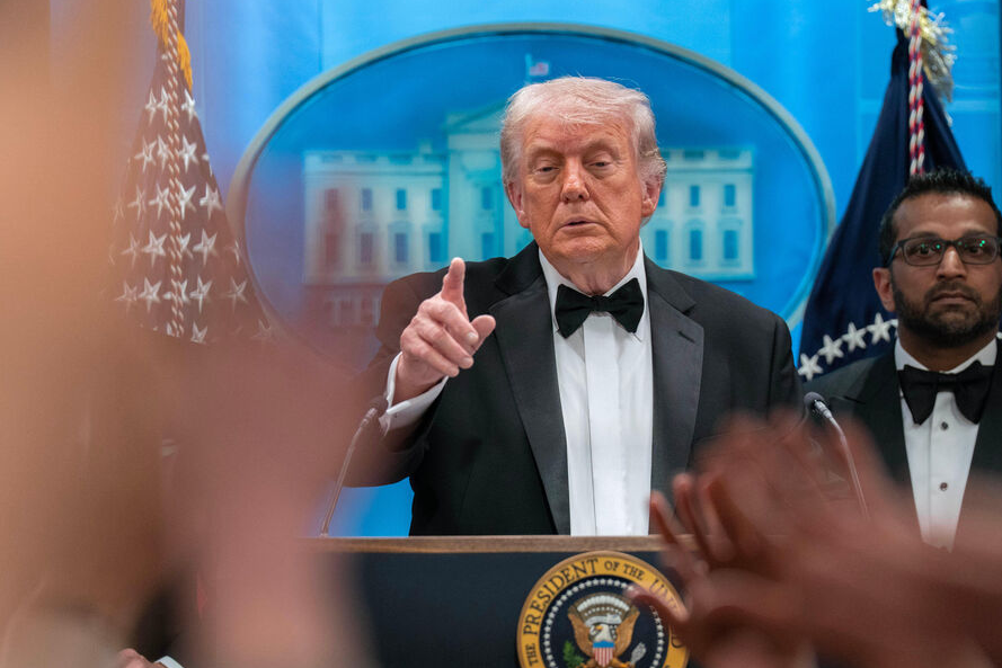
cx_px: 464
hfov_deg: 8.5
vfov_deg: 5.7
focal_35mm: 243
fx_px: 6764
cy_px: 382
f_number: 3.5
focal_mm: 200
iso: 4000
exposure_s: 1/320
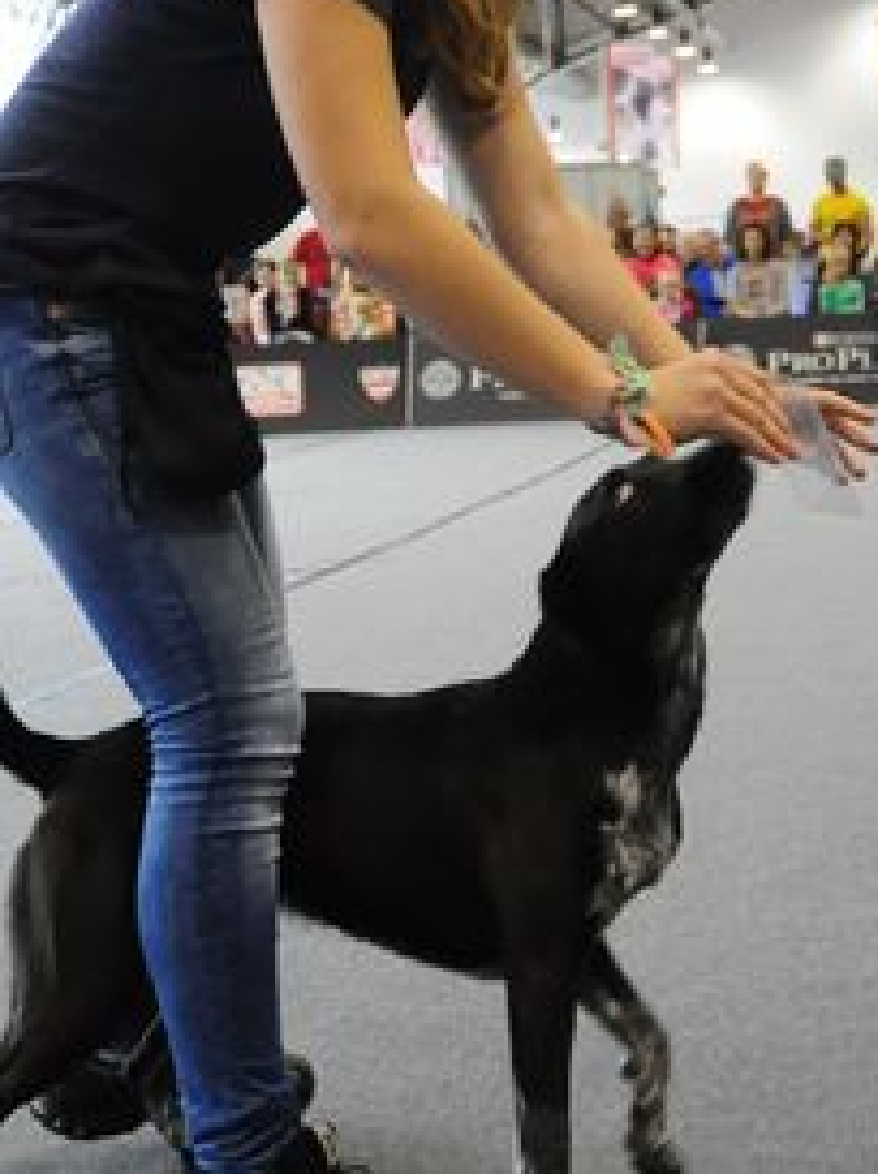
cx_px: 590
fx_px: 2844
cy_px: 387
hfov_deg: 17.5
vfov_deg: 23.2
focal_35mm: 84
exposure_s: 1/100
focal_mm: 31
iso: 1250
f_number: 4
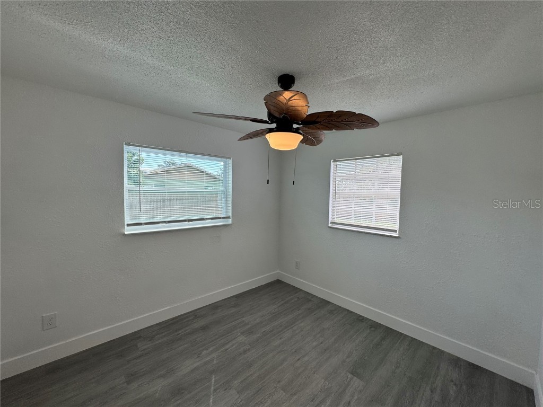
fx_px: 220
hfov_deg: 102.1
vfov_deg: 85.7
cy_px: 204
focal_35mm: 14
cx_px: 272
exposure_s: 1/245
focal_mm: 2.22
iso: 40
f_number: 2.2
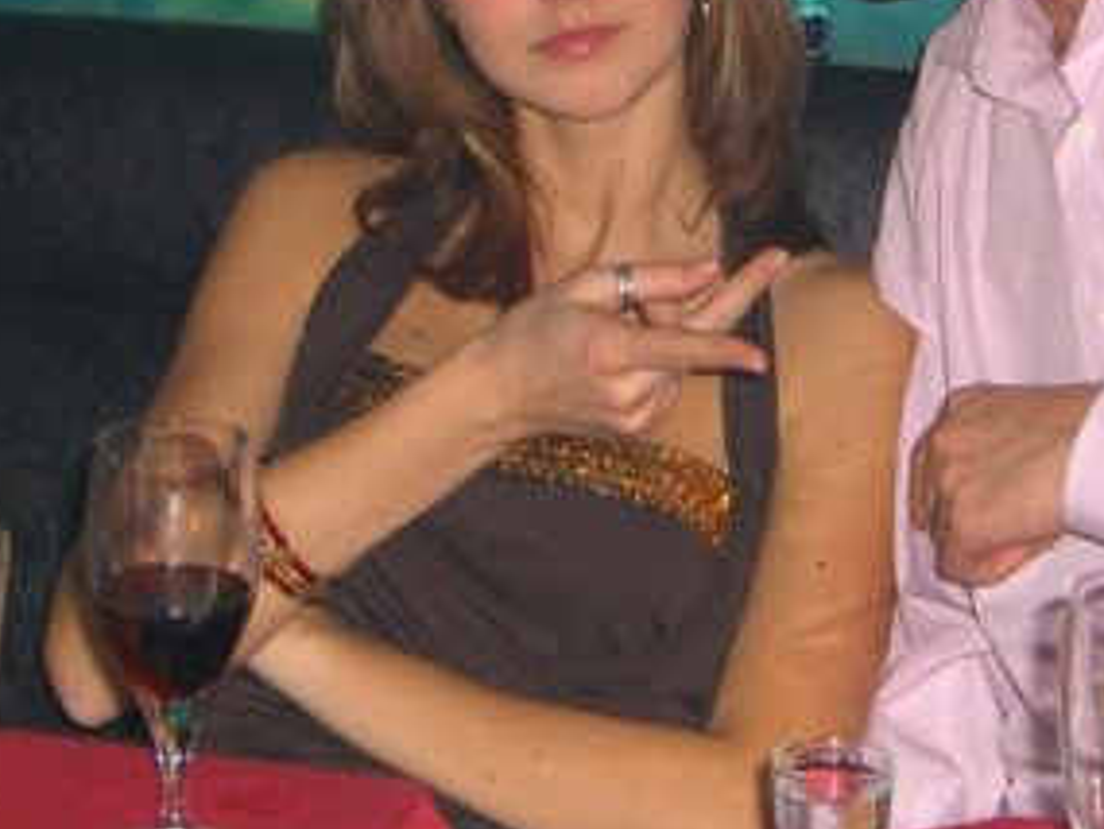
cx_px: 728
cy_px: 39
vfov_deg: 12.2
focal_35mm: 120
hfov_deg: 16.4
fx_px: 3829
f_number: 3.6
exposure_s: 1/60
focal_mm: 11.8
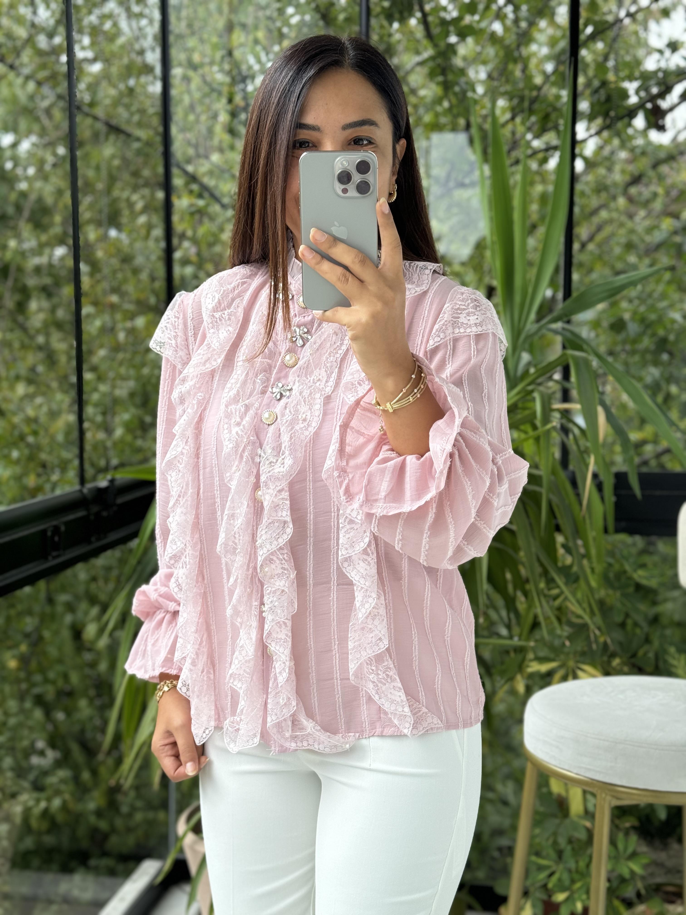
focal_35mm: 48
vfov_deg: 39.7
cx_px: 343
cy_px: 458
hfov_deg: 30.3
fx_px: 1268
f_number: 1.78
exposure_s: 1/124
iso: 80
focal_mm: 6.76
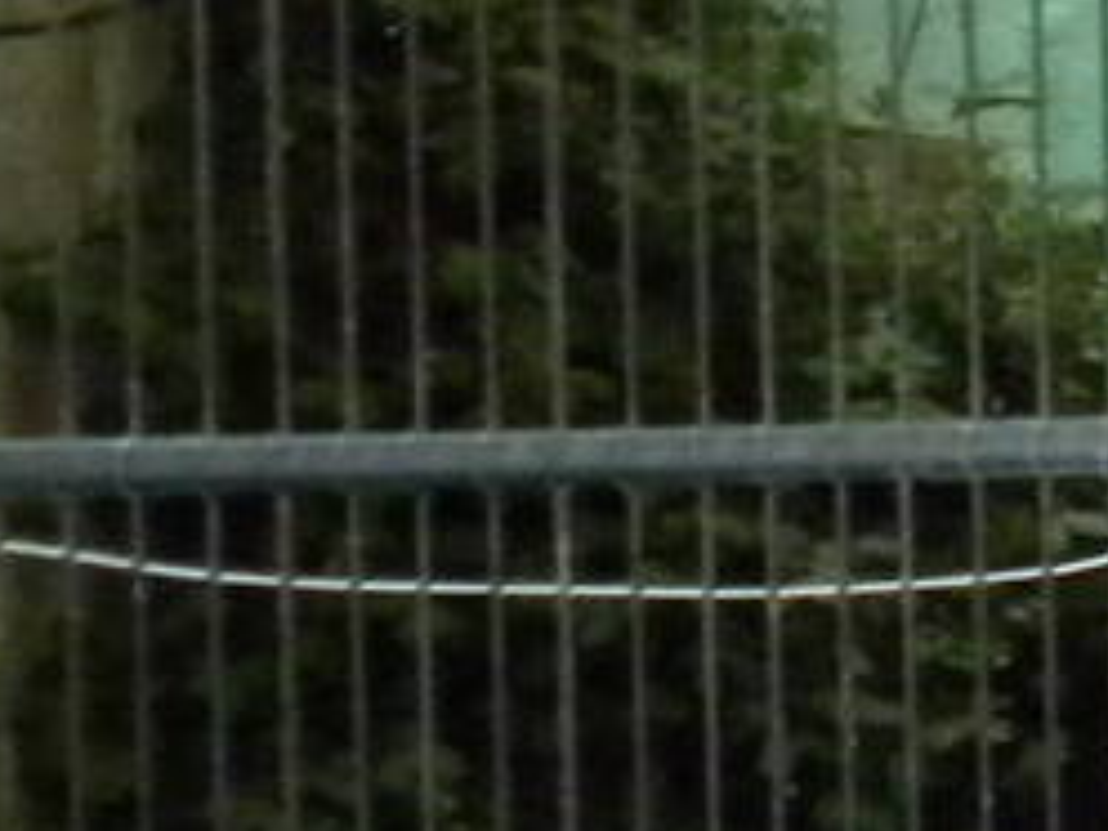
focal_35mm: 239
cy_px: -219
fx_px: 7650
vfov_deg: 6.2
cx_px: 3025
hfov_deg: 7.5
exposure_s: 1/56.7
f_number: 3.5
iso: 400
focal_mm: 6.6
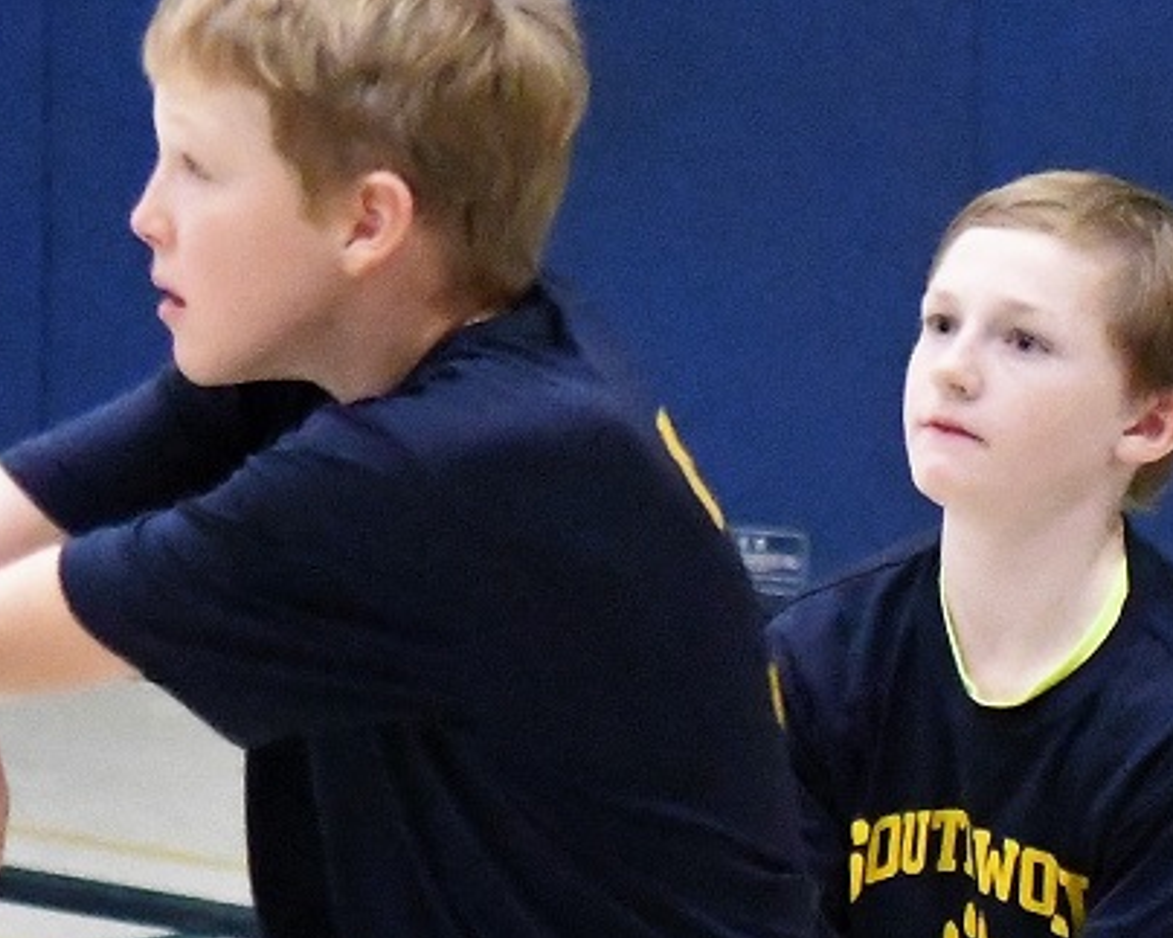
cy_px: 709
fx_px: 10145
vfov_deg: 5.3
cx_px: -49
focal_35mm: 292
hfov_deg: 6.6
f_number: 2.8
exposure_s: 1/1000
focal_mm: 75
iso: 18000
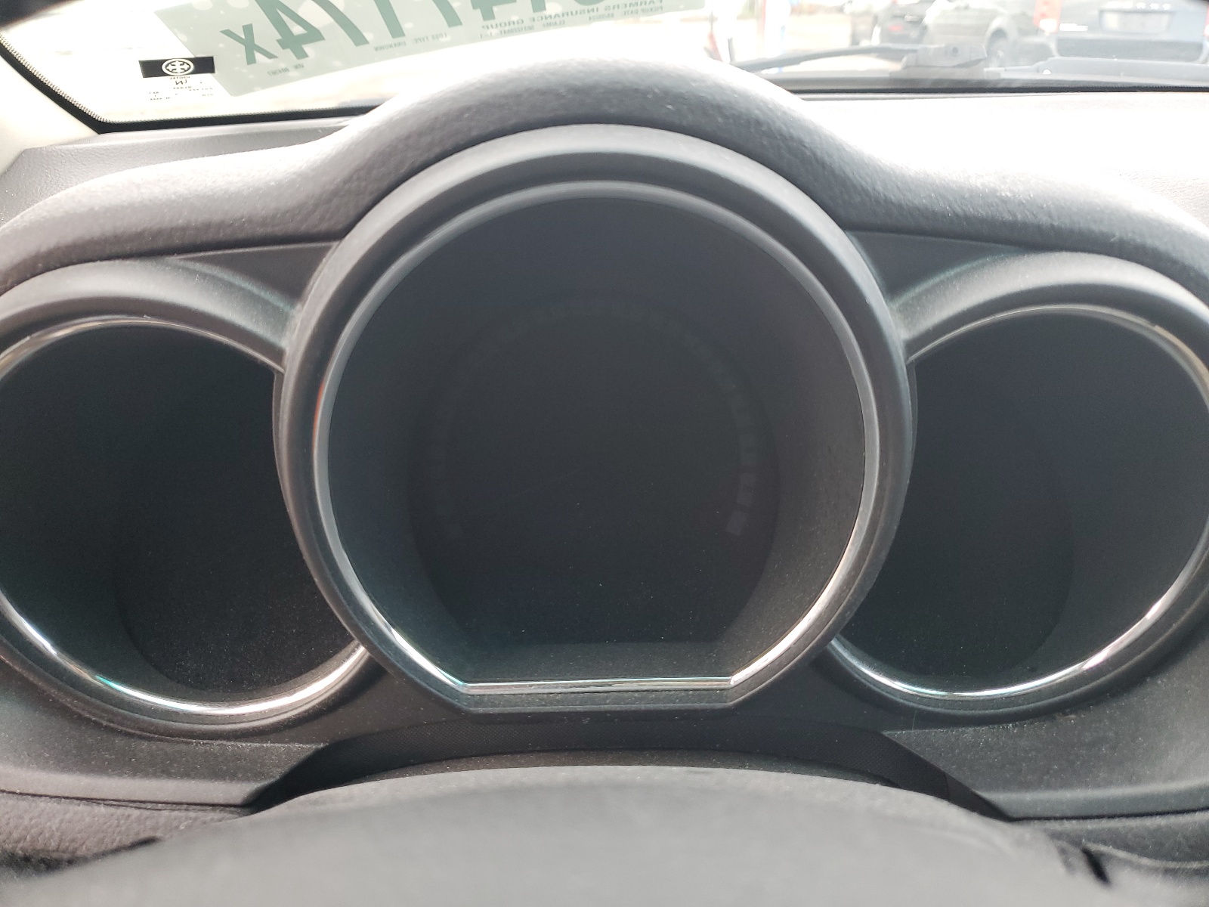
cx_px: 604
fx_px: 908
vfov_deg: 53.1
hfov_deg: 67.3
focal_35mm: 26
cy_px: 454
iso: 74
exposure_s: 1/120
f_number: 1.5
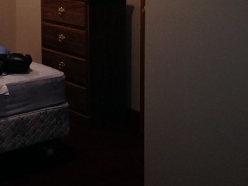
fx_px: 594
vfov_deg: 17.3
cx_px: 2
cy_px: -9
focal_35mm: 83
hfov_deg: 22.7
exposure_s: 1/20
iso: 100
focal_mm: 4.12
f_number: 2.4
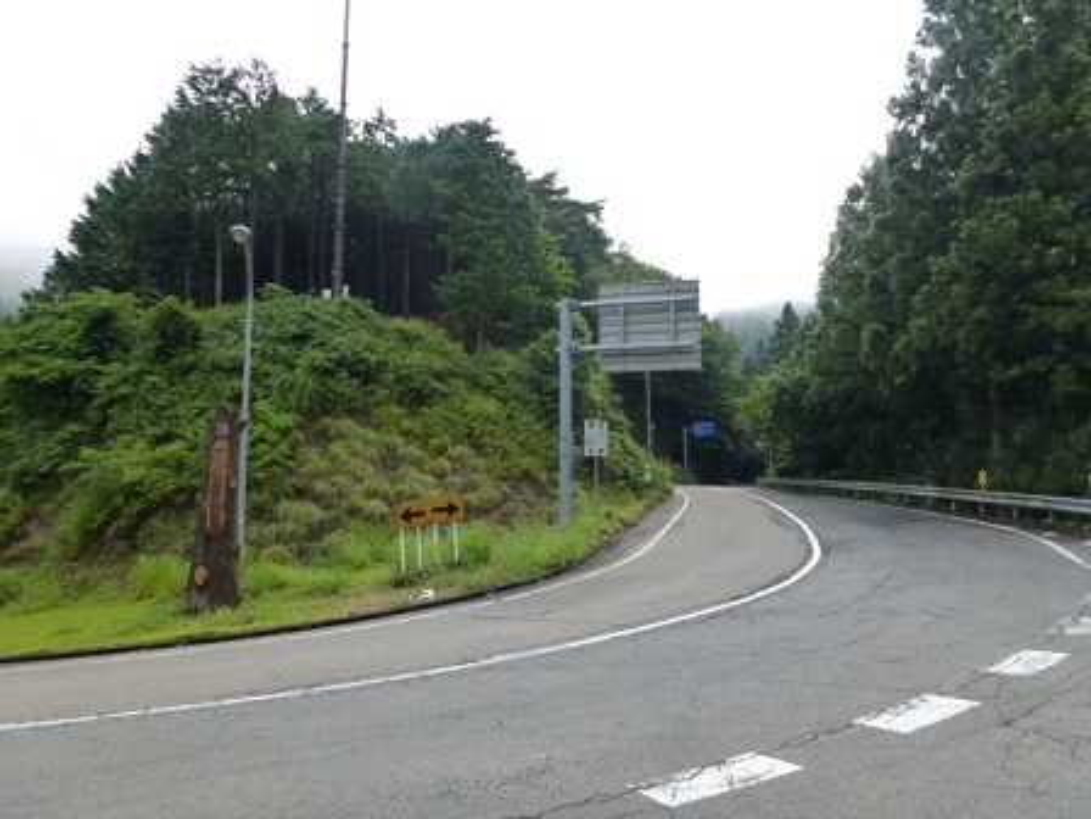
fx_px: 756
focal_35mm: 24
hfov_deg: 71.6
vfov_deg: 56.8
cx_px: 546
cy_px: 410
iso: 160
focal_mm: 4.3
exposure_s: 1/320
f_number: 4
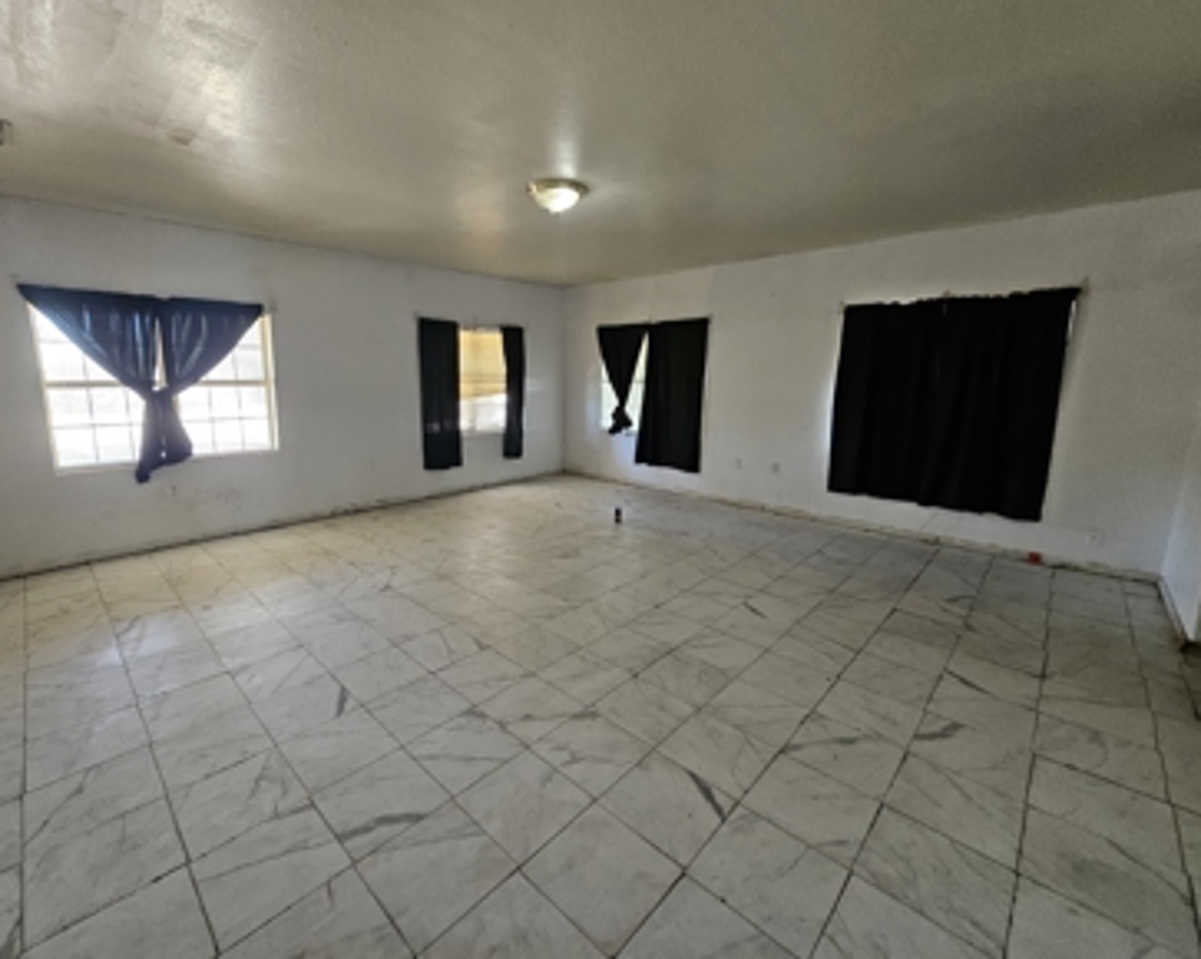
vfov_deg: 87.9
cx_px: 549
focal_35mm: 14
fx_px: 497
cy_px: 466
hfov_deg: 100.5
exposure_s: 1/40
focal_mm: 1.7
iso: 320
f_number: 2.2
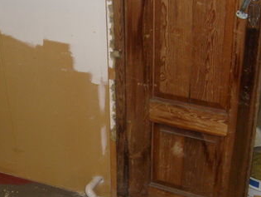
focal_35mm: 71
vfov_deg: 20.7
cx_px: 38
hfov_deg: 26.6
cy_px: 119
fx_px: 536
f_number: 2.8
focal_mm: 5.8
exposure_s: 1/45
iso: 100
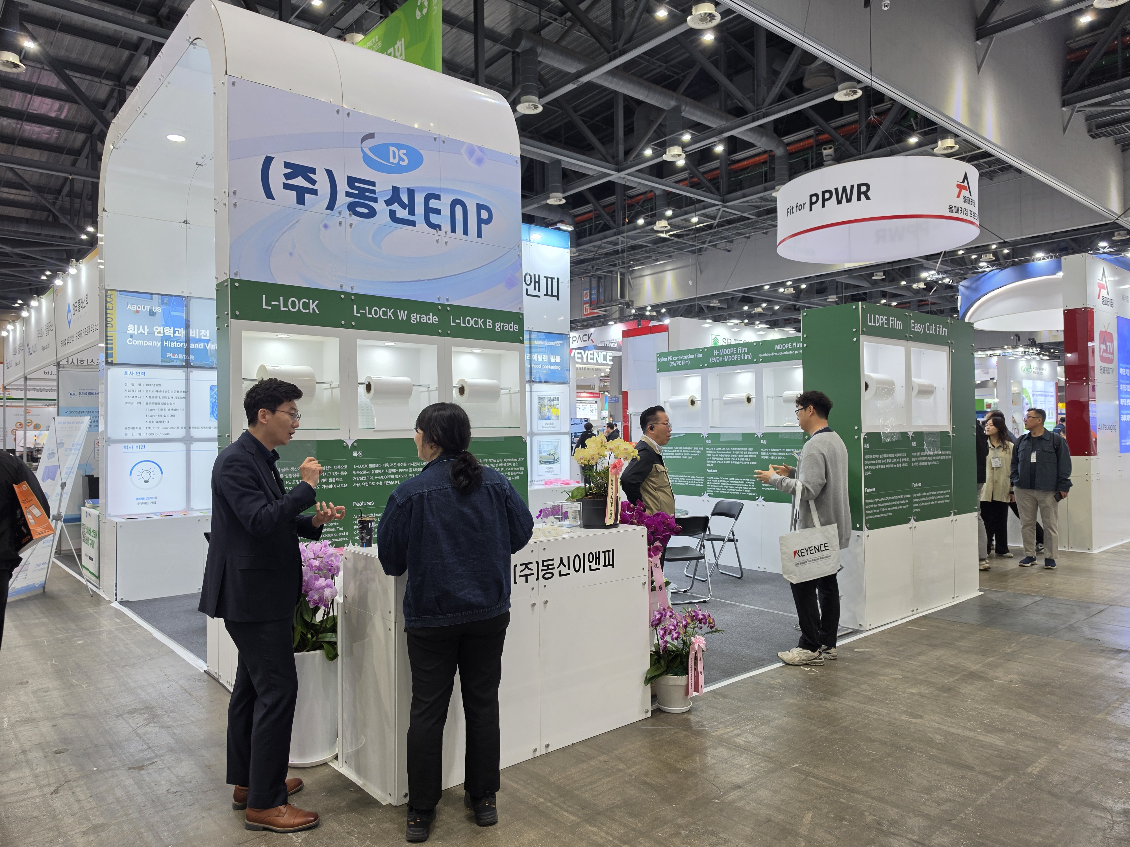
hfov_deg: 73.9
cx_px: 565
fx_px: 751
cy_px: 424
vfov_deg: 58.9
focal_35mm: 23
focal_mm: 6.5
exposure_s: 1/120
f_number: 1.4
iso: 50
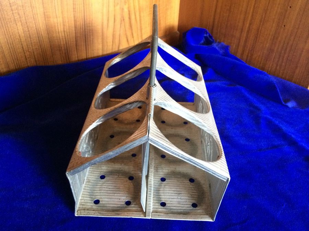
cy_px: 116
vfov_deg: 46.8
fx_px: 268
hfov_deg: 60.0
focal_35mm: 30
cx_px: 154
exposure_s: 1/17
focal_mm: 4.12
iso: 320
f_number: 2.2
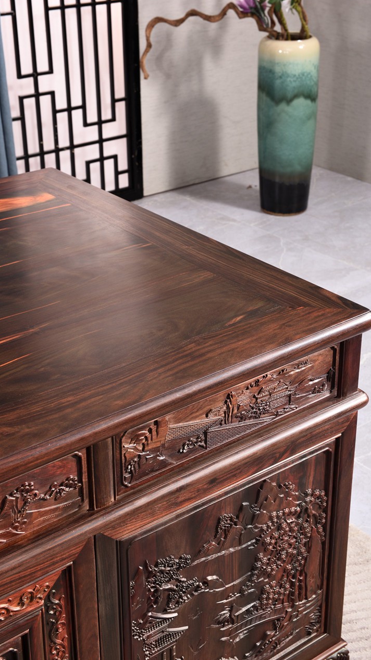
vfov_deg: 36.0
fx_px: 1014
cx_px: 213
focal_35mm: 58
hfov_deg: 20.7
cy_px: 330
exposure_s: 1/125
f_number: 11
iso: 100
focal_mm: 55
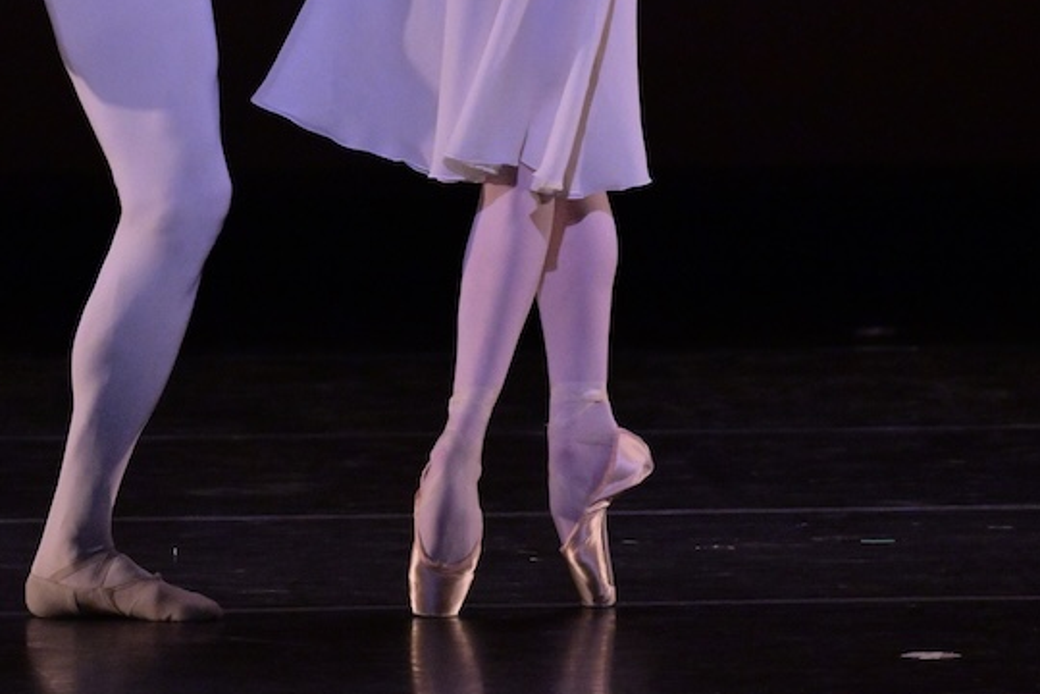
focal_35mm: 1084
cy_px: -226
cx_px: 397
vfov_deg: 1.3
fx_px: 31313
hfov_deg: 1.9
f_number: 4
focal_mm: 390
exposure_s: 1/400
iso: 3200
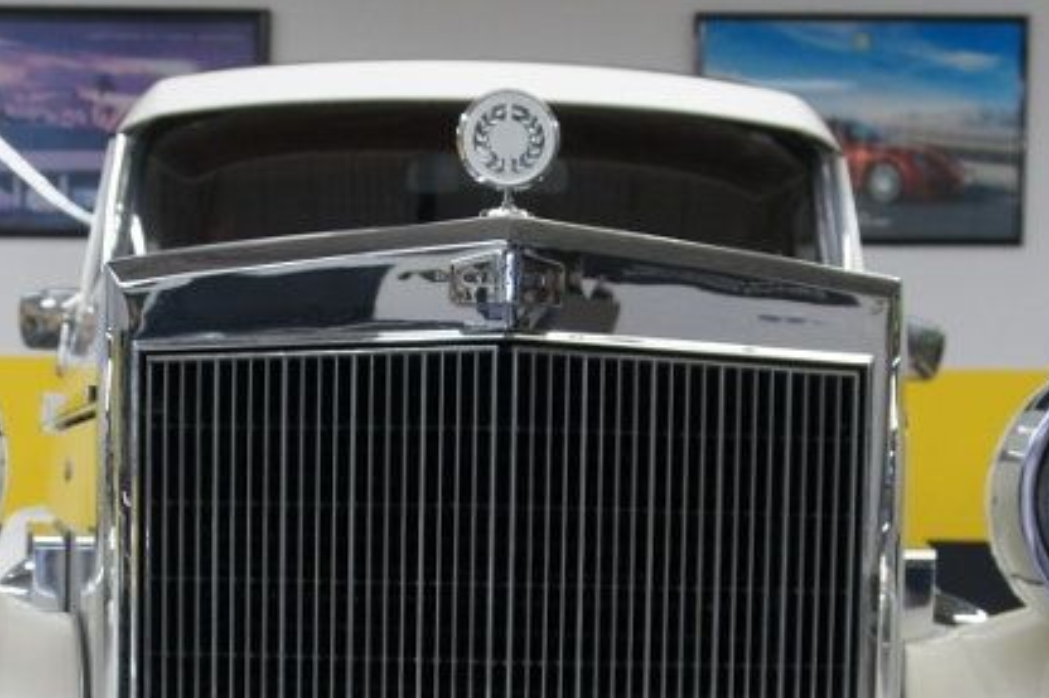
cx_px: 439
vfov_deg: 14.4
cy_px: 810
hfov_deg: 22.1
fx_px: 2686
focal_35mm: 92
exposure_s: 1/40
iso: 250
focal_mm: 25
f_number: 4
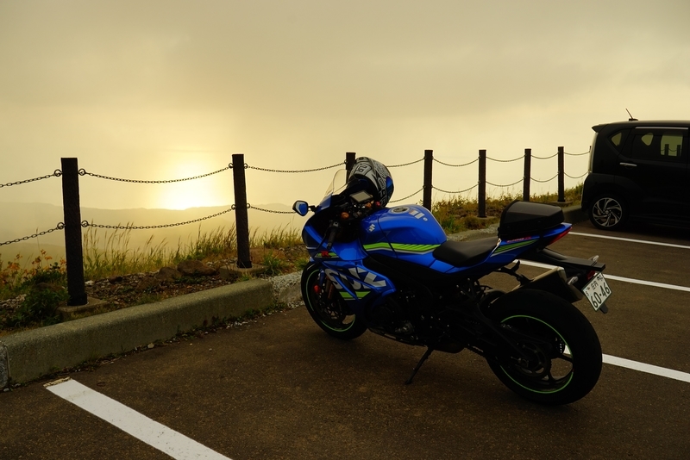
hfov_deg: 57.2
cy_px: 230
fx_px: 633
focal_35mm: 33
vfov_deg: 40.0
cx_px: 345
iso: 100
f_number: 8
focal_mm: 33
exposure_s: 1/90
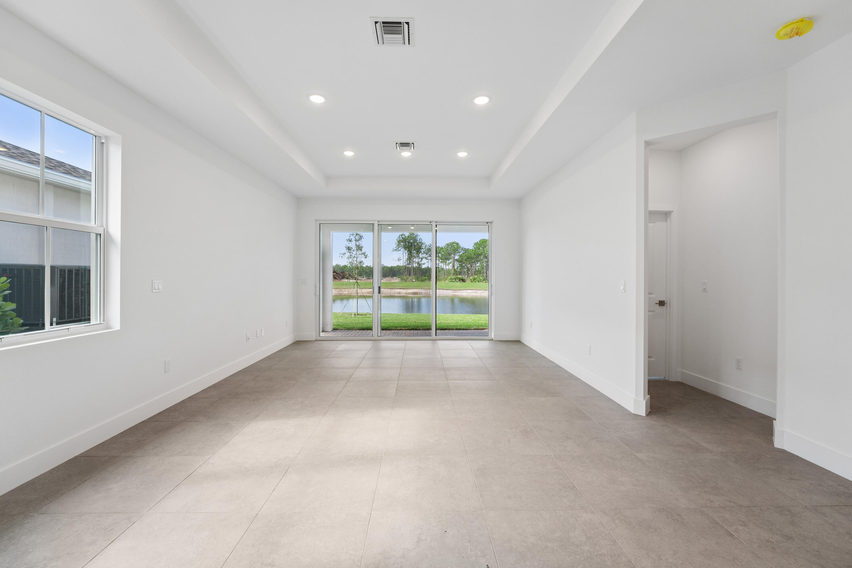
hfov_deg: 104.3
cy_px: 284
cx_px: 426
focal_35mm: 14
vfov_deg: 81.2
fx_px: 331
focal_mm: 14
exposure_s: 1/60
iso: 200
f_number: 8
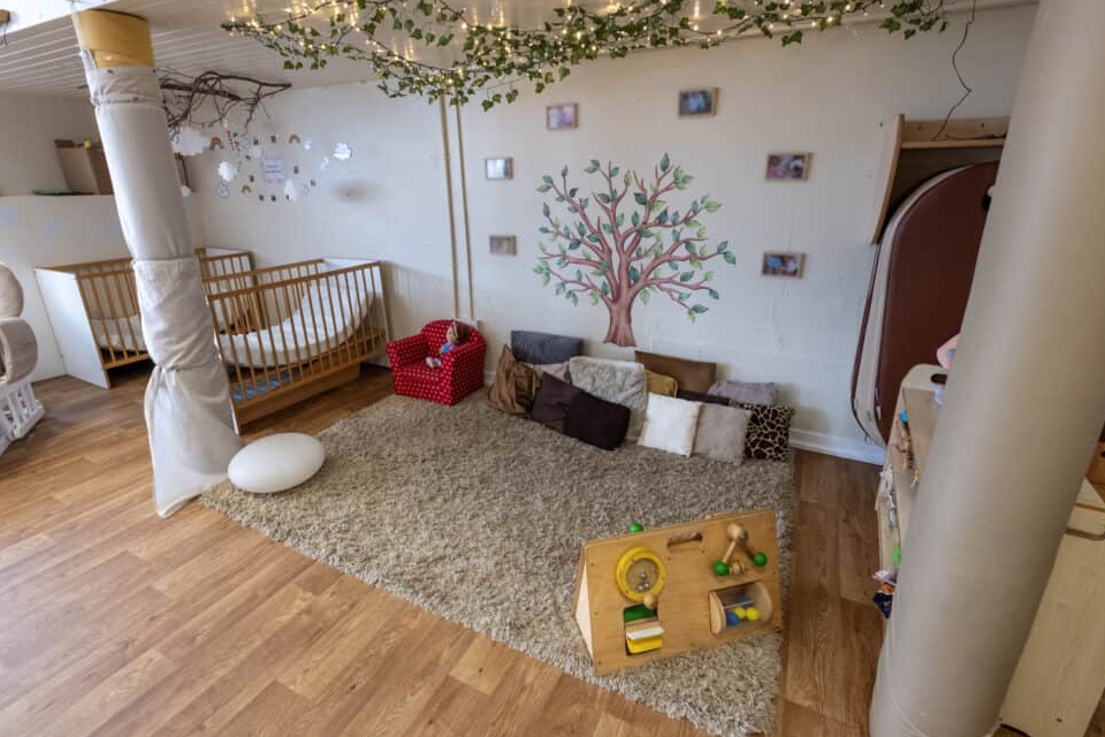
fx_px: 491
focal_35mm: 16
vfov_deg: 73.7
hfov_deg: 96.7
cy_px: 351
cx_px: 551
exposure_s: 1/50
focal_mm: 10
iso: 1250
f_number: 5.6
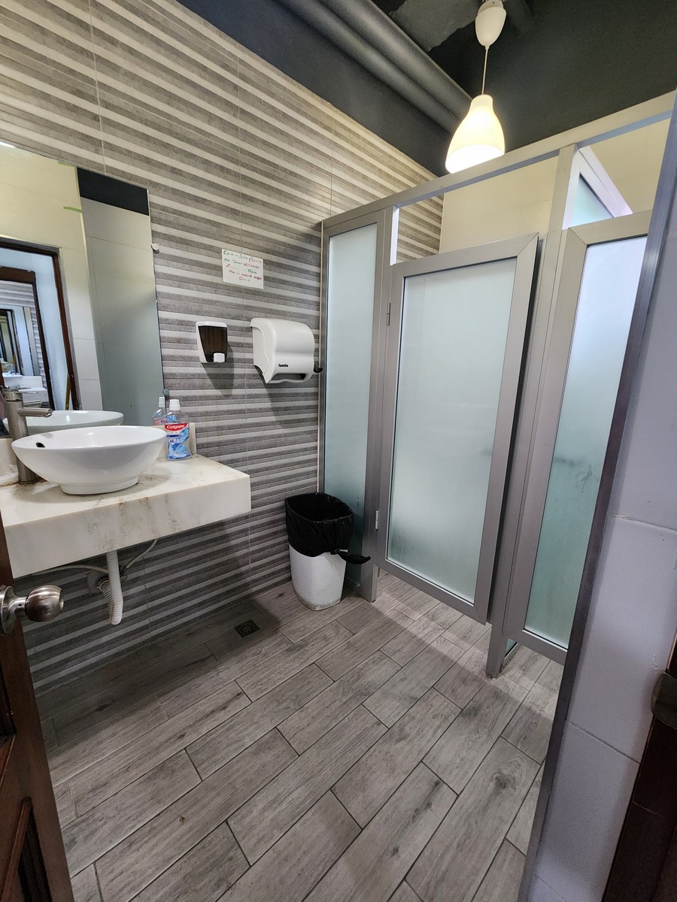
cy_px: 451
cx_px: 338
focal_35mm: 13
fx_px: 339
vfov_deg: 106.2
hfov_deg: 89.9
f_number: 2.2
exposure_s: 1/30
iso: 500
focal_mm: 2.2
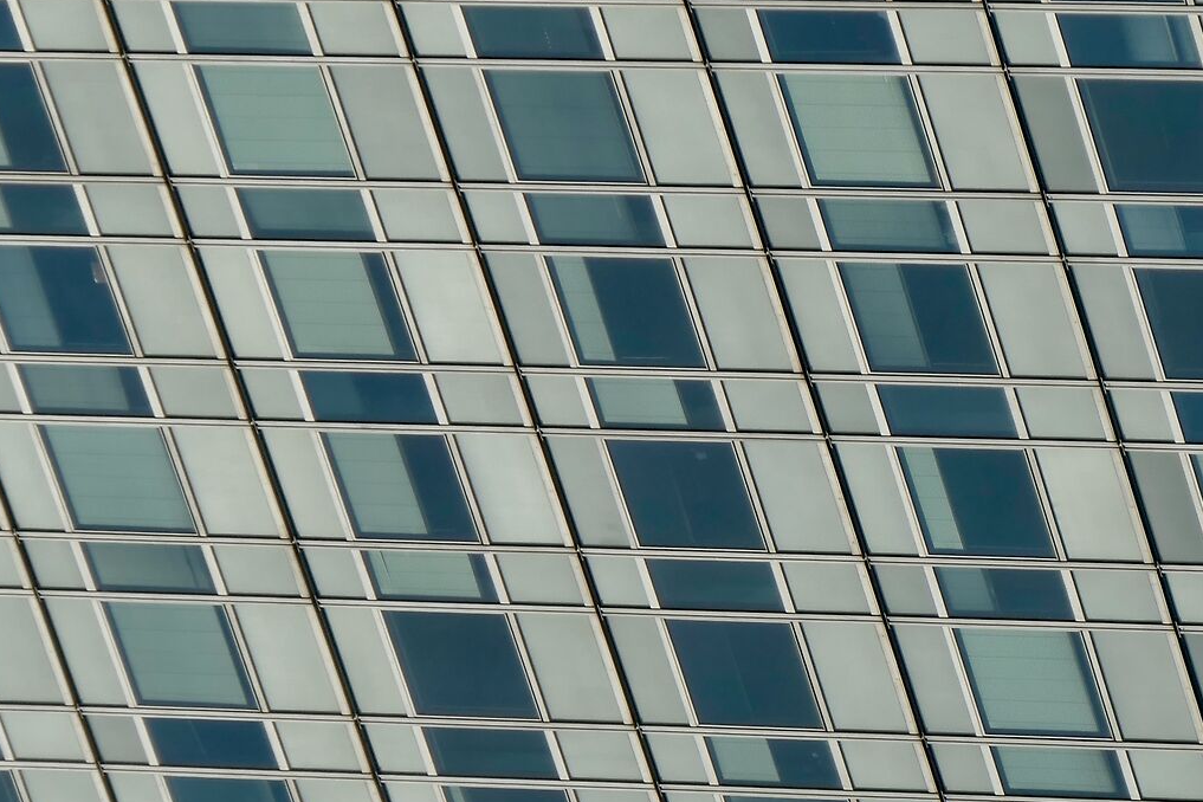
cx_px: 580
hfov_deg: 4.3
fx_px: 16172
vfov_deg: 2.8
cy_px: 401
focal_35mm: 484
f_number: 8
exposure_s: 1/2000
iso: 125
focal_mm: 75.2
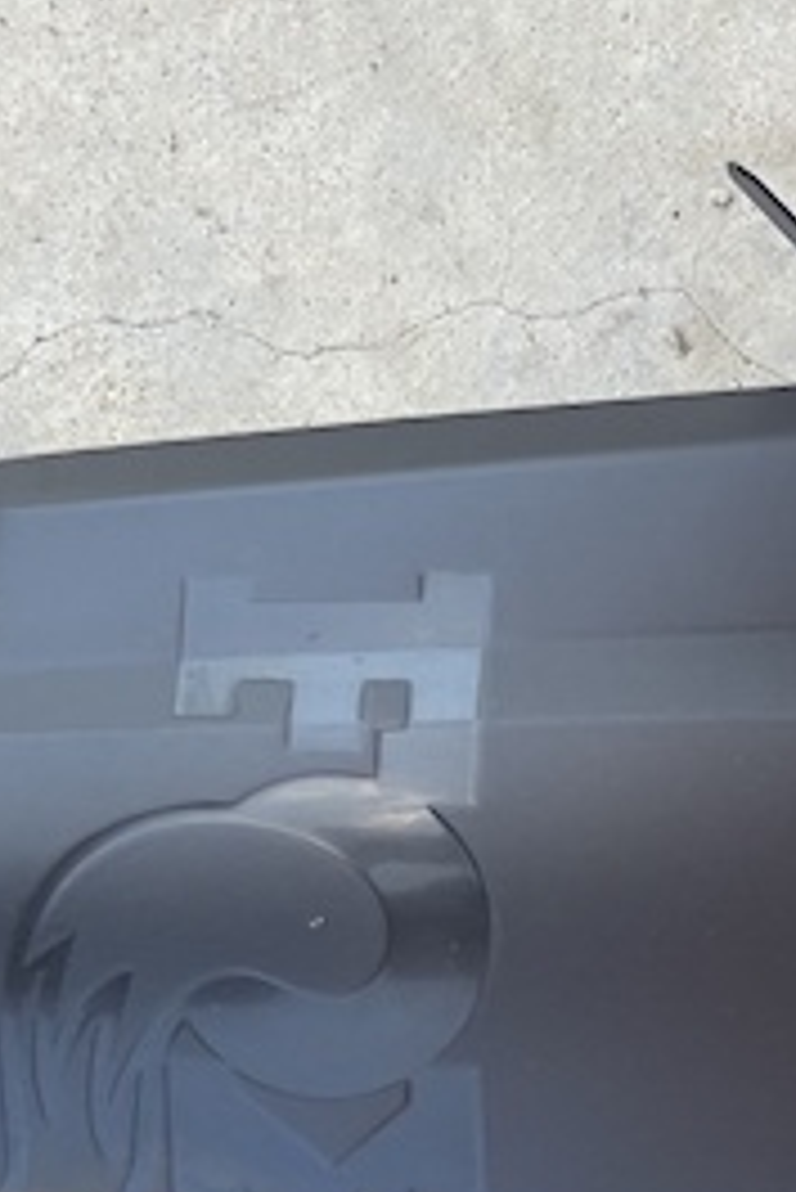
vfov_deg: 10.2
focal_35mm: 201
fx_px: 6657
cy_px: 882
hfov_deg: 6.7
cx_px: 1340
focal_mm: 7.5
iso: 40
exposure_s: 1/99
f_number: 2.2
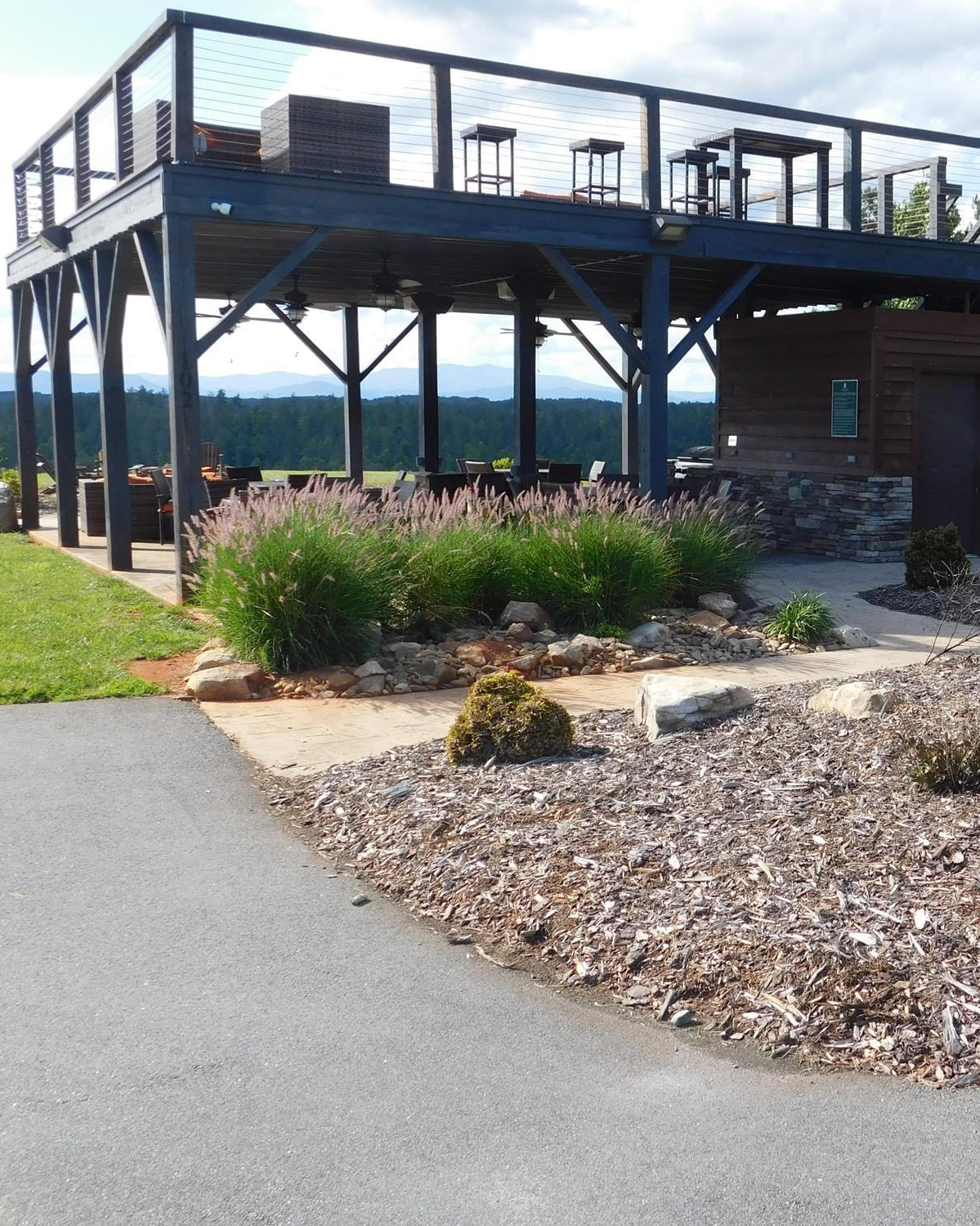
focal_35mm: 40
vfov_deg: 45.8
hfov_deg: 36.1
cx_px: 788
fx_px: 1450
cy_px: 606
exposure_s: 1/800
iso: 125
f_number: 3.2
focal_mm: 5.3
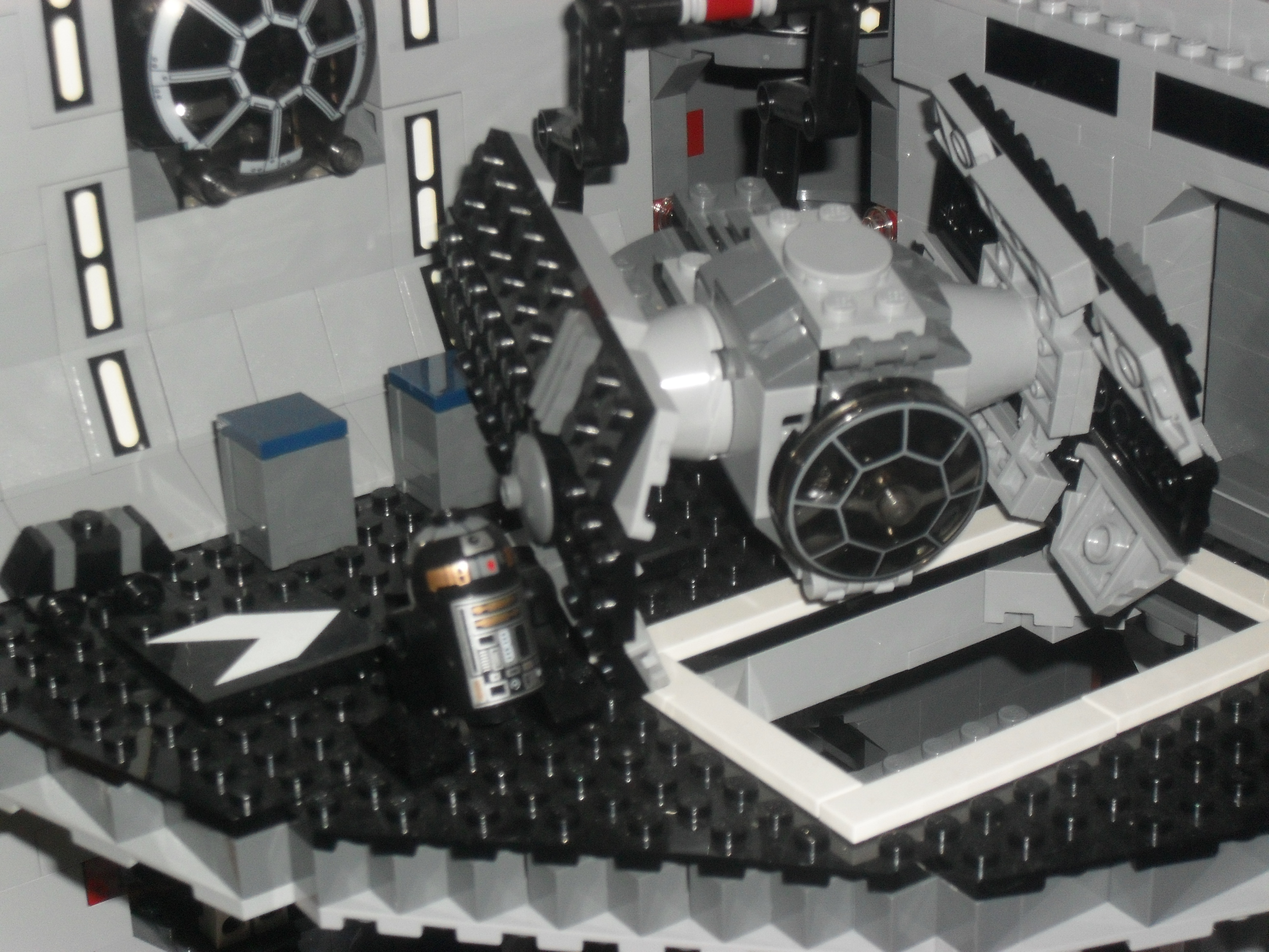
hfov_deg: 25.3
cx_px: 634
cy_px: 476
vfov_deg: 19.1
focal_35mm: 77
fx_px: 2823
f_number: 5
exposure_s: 1/60
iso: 200
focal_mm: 13.6
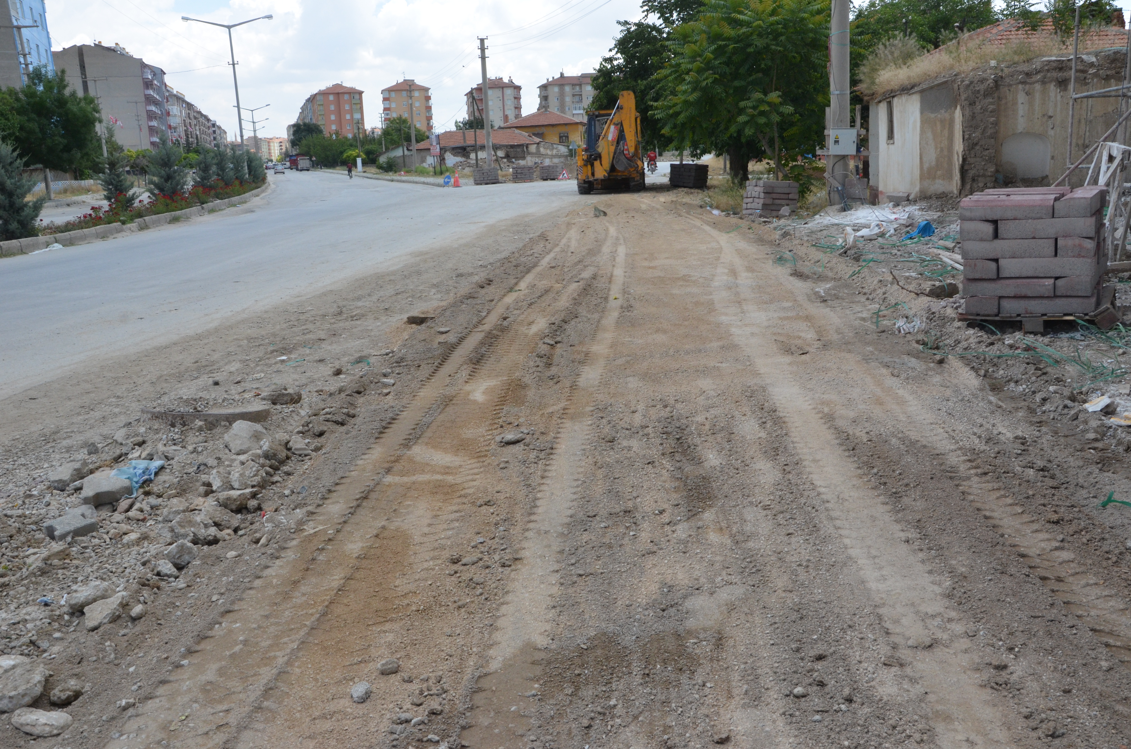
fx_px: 1035
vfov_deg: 39.8
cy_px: 374
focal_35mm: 33
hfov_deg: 57.3
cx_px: 566
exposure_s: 1/500
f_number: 11
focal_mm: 22
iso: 800
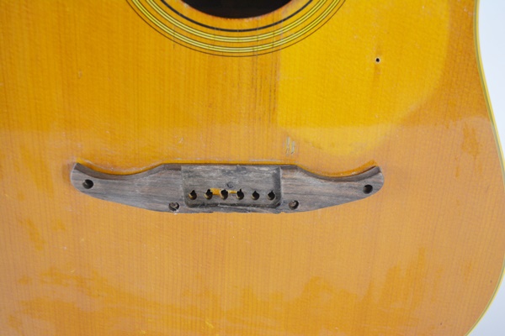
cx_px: 252
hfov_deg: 43.6
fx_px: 631
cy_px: 168
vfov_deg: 29.9
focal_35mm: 45
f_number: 4.5
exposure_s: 1/60
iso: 720
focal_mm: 30
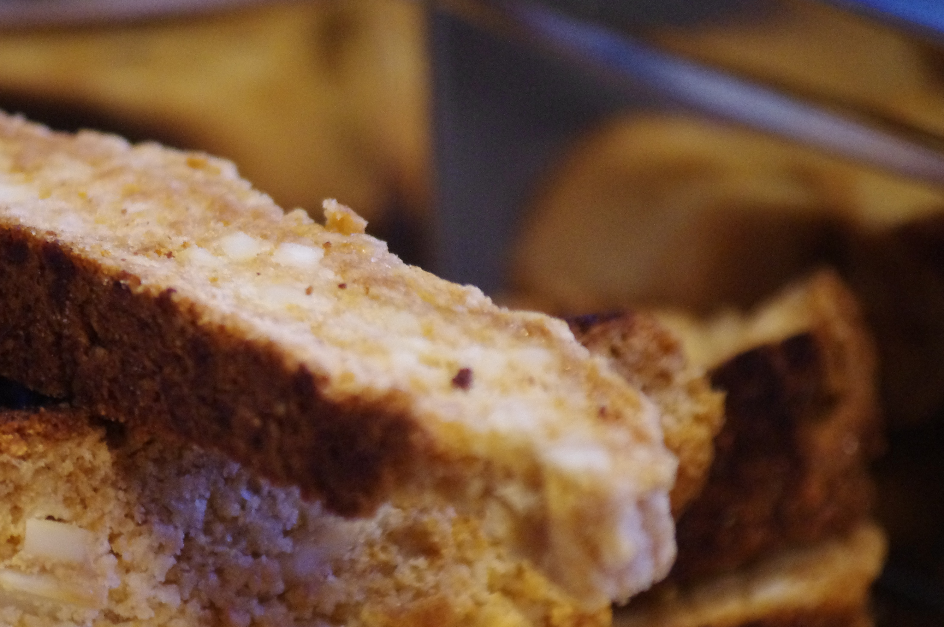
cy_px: 490
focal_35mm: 361
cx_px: 198
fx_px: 9454
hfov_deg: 5.7
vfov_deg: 3.8
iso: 3200
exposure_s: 1/50
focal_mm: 150
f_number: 5.6
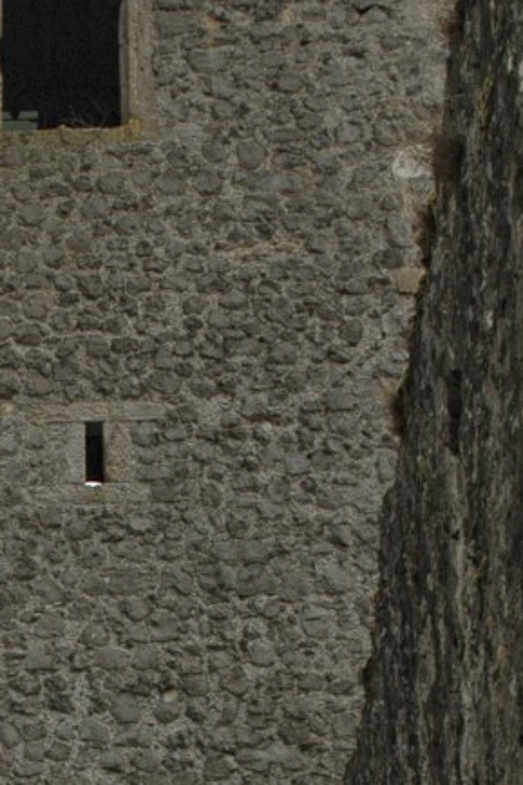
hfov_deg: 13.0
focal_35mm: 101
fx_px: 2203
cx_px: -194
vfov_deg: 19.1
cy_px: 939
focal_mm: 18
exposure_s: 1/250
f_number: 8
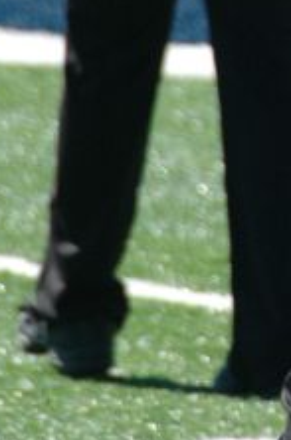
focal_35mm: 1385
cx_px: 521
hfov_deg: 1.0
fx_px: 16871
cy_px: -87
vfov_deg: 1.5
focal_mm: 200
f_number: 5.6
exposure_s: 1/500
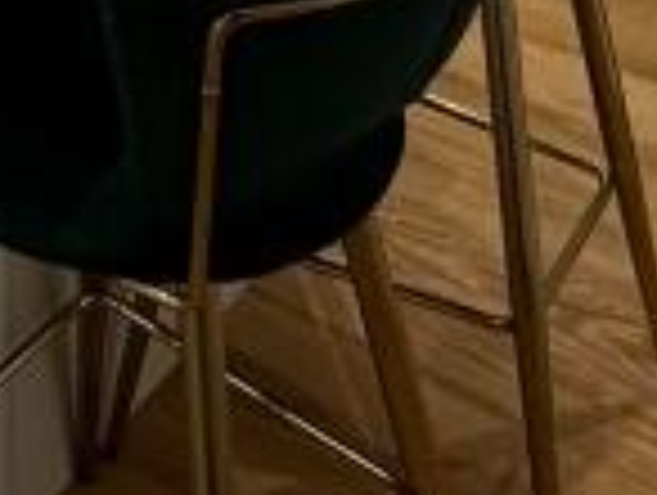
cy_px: -518
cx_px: -27
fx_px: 1863
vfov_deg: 13.0
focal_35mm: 98
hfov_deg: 19.3
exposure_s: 1/100
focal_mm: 2.22
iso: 160
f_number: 2.2
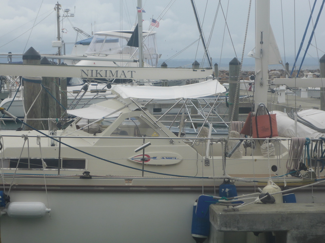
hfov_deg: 19.6
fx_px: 939
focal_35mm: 100
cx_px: 162
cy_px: 122
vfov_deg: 14.8
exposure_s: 1/250
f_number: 5.7
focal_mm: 16.6
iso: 100
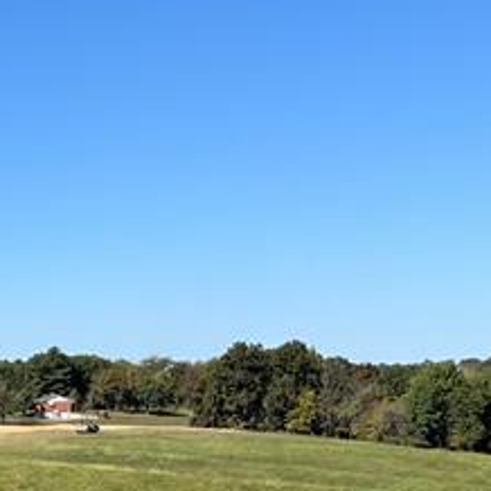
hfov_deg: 14.2
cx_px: -401
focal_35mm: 108
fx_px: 1733
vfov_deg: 15.7
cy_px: 543
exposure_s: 1/3745
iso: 50
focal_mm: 5.1
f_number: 1.6
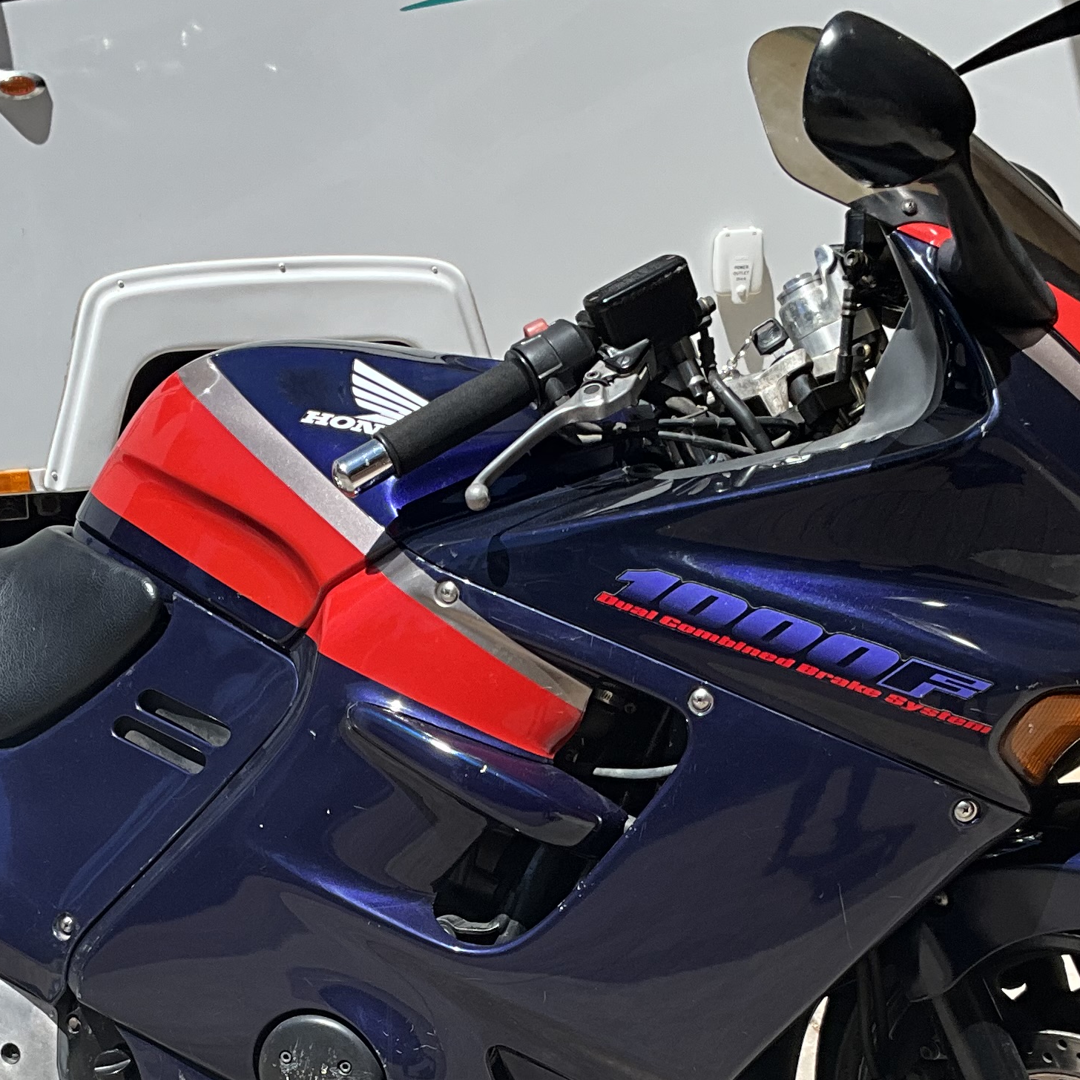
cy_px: 898
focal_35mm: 71
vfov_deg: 23.9
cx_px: 458
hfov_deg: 24.3
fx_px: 2506
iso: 25
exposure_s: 1/1912
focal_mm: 3
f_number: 1.8
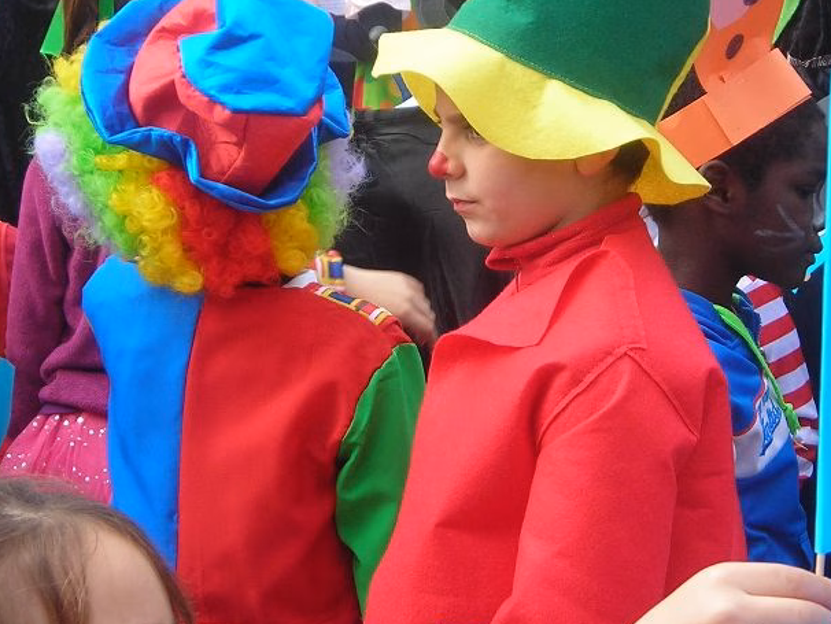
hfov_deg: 14.2
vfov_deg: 10.6
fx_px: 3338
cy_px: 48
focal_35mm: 139
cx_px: 501
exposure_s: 1/119
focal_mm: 10.8
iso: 50
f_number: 3.9
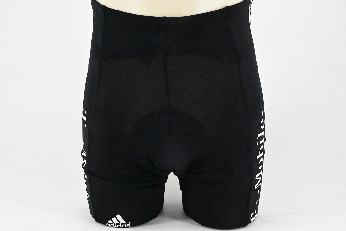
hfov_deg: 28.9
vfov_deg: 19.4
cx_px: 173
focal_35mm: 70
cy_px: 116
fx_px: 673
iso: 51200
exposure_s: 1/640
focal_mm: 70
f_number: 20
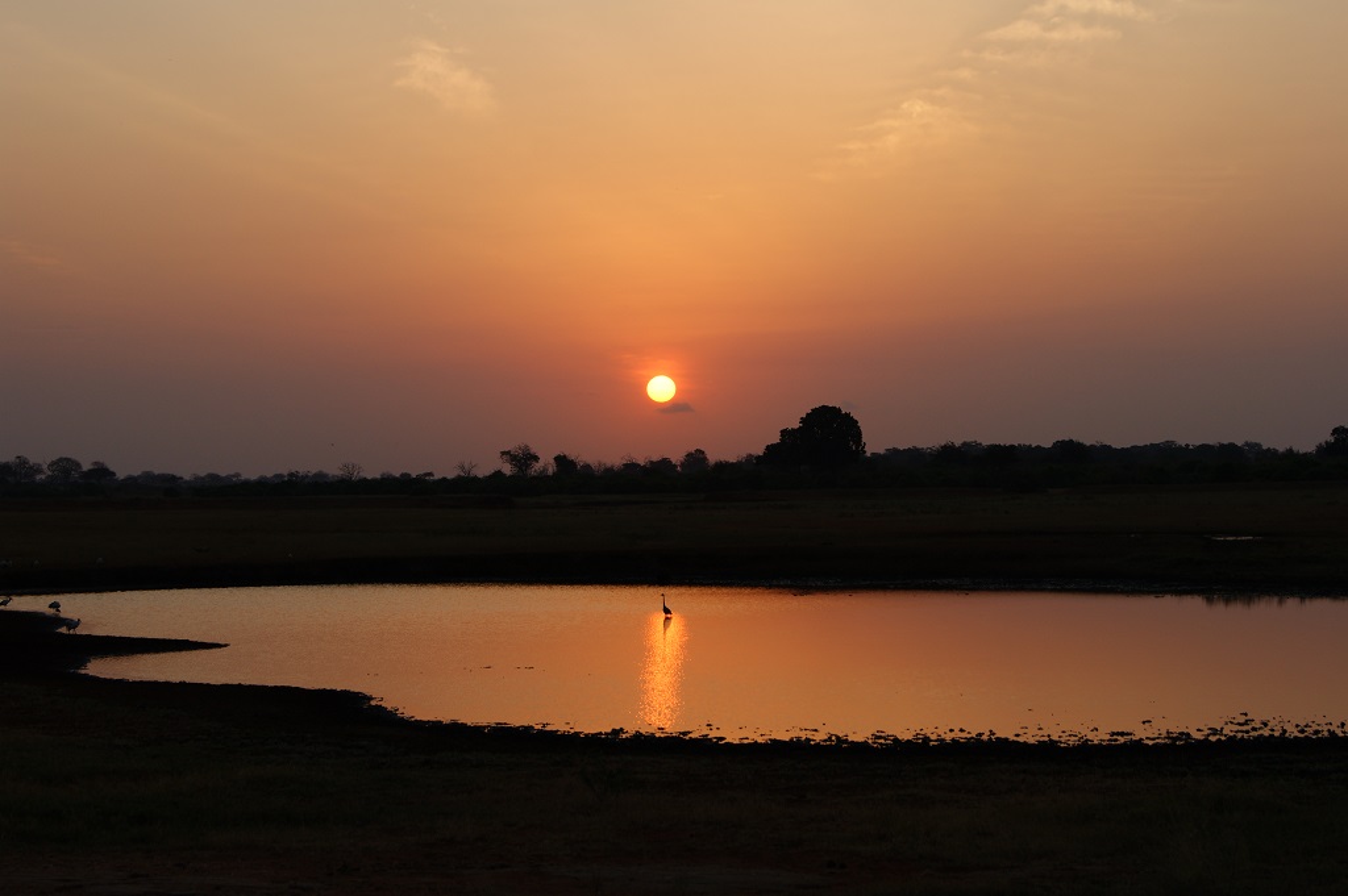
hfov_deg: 24.6
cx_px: 674
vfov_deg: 16.5
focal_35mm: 82
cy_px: 448
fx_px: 3087
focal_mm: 55
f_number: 8
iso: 100
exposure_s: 1/125
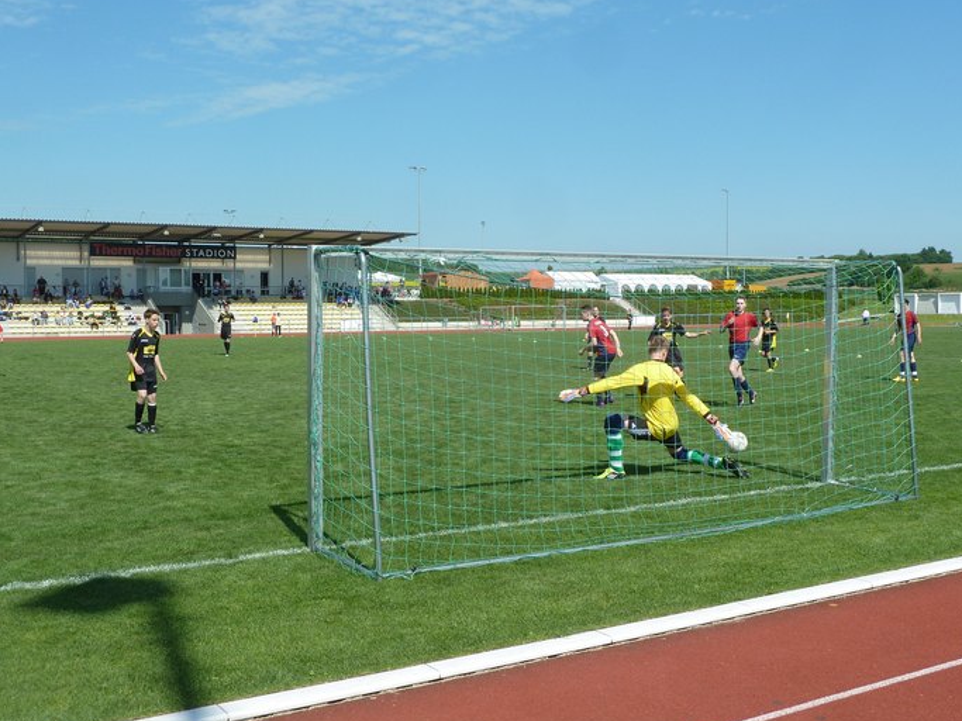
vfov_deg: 35.1
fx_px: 1139
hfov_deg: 45.8
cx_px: 492
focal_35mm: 41
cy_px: 365
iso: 80
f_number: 5
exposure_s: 1/400
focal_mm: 6.5
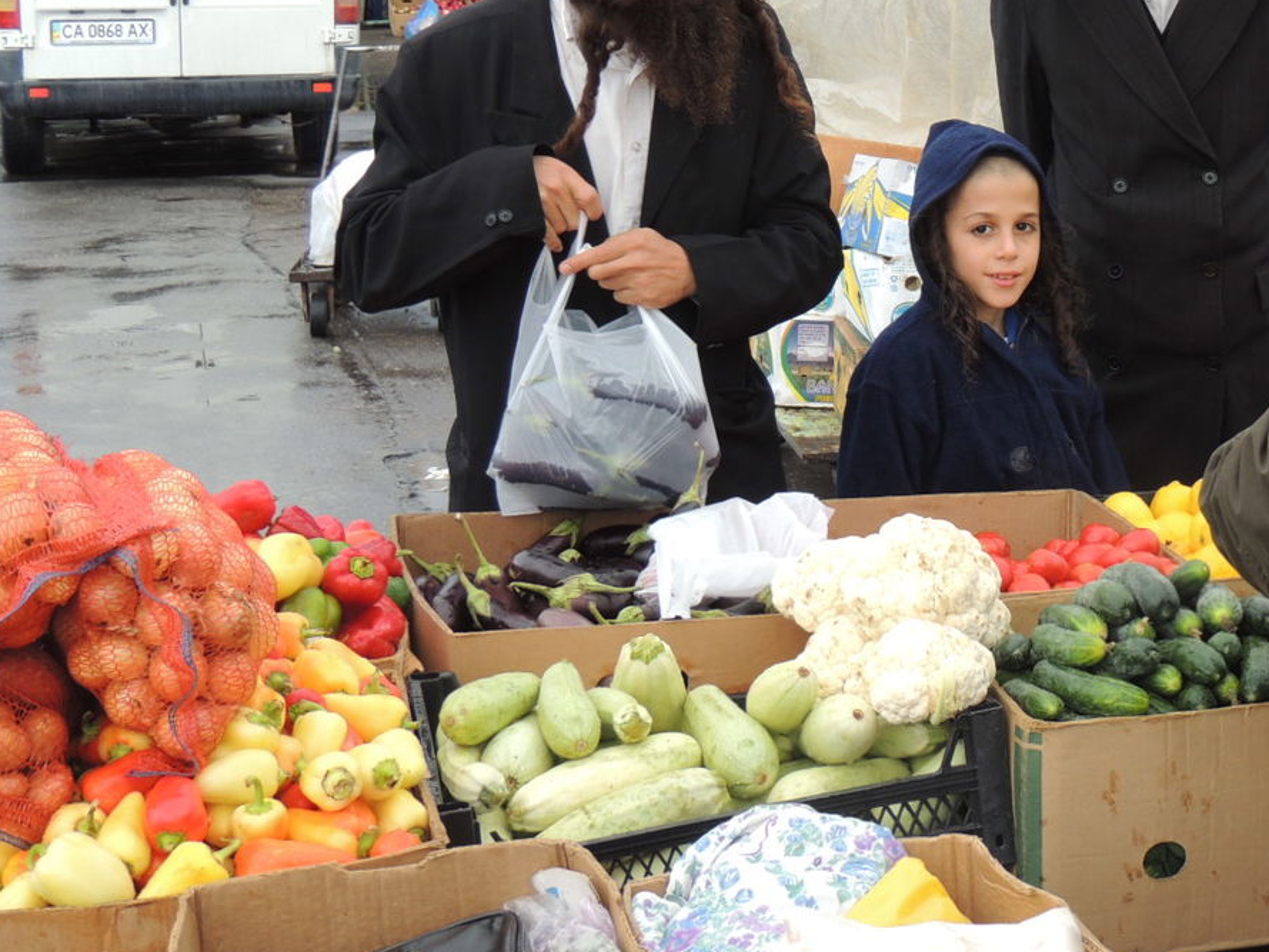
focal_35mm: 74
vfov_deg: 19.8
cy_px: 238
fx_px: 2713
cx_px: 995
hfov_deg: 25.9
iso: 100
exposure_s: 1/100
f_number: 3.5
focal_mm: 8.3
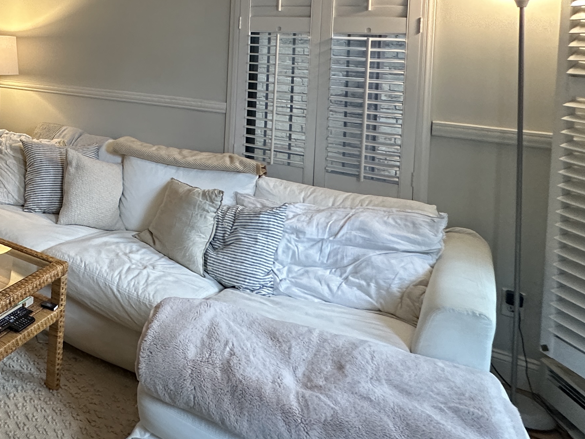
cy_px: 44
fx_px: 541
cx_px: -60
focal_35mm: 32
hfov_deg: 43.7
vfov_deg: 40.8
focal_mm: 2.22
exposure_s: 1/60
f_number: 2.2
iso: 200
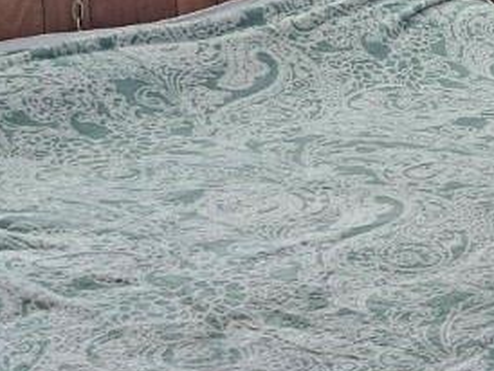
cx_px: 368
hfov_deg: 15.6
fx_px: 1800
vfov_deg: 11.8
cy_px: 101
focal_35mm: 126
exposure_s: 1/120
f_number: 1.8
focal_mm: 5
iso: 500
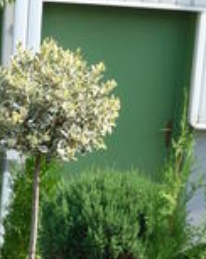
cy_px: 455
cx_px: -71
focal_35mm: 135
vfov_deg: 13.0
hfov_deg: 11.1
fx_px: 1031
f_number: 2.8
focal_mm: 5.5
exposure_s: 1/500
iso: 80
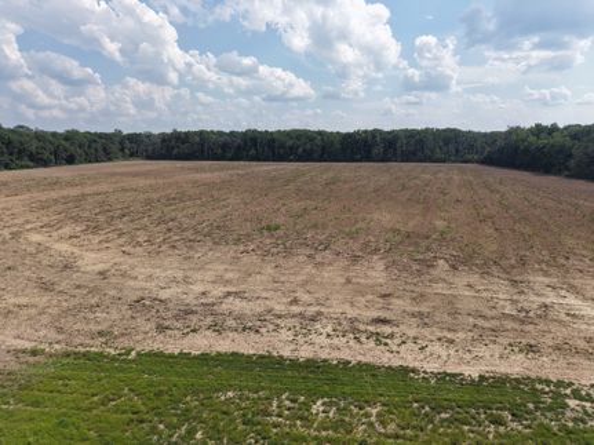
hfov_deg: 71.6
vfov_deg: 56.8
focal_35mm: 24
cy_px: 222
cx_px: 297
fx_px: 412
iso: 180
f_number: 1.8
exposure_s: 1/5000
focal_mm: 8.67
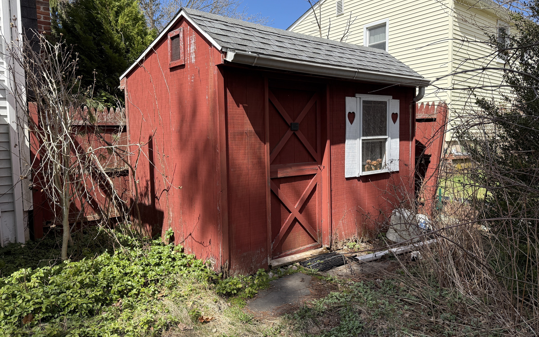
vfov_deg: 47.6
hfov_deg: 70.4
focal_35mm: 26
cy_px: 168
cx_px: 274
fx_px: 382
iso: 100
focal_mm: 6.76
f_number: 1.78
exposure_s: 1/3279
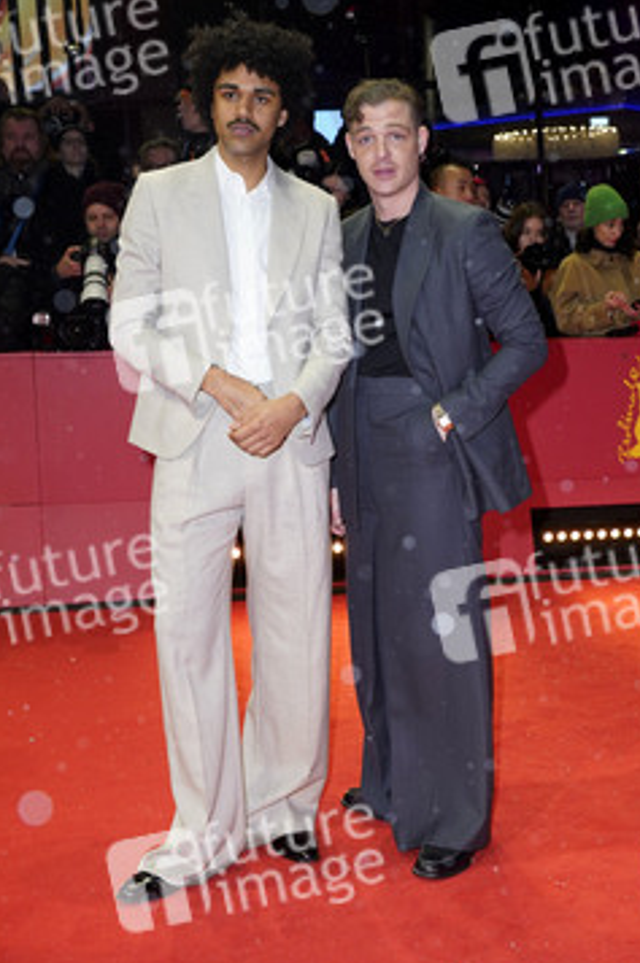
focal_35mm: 46
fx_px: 1230
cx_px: 324
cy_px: 464
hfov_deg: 29.2
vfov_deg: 42.8
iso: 800
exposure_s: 1/160
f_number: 5.6
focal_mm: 41
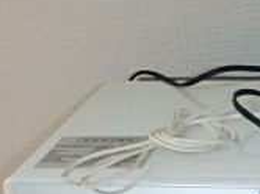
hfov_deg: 22.1
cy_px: 340
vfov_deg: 15.7
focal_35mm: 81
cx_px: 324
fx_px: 608
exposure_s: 1/30
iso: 400
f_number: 3.5
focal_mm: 3.7
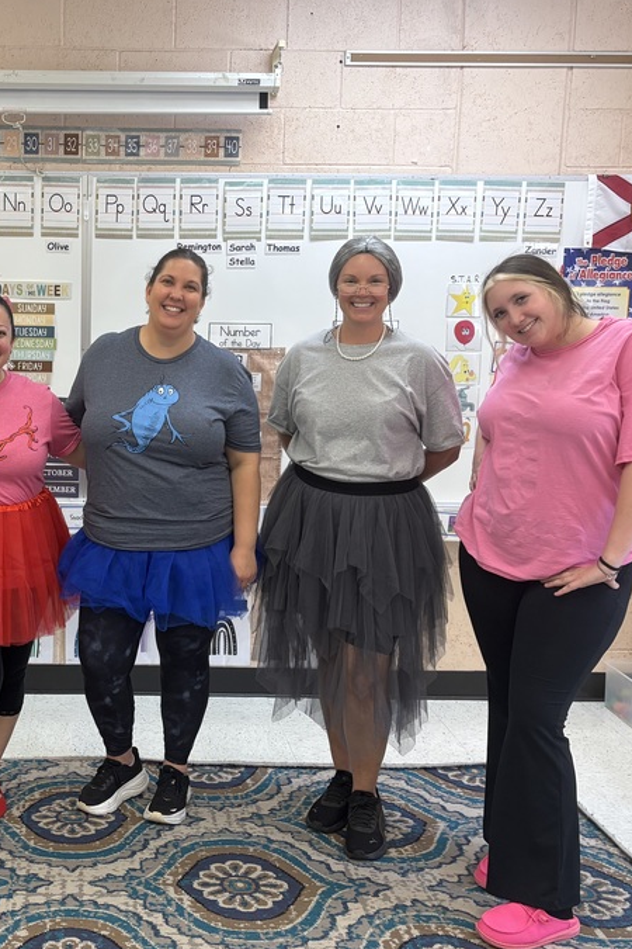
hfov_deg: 31.3
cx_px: 81
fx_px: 1080
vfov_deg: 47.4
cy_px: 453
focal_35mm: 41
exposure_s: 1/120
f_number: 1.6
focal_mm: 5.96
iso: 125
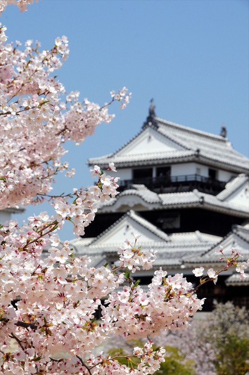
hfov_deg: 8.7
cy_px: 188
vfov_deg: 13.1
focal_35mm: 158
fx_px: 1639
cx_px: 124
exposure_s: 1/500
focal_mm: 105
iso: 400
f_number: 11
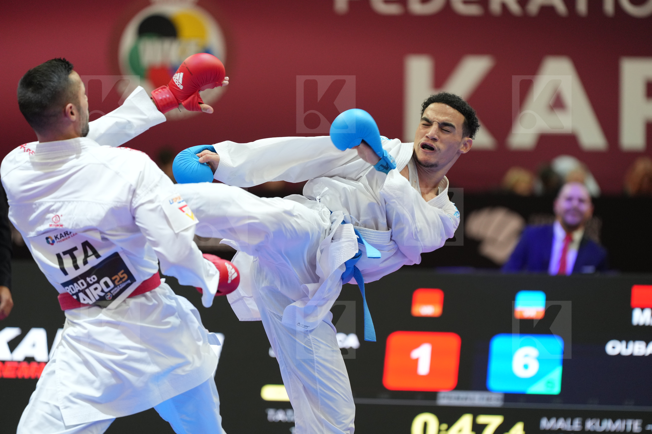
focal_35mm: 200
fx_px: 3621
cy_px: 217
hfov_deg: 10.3
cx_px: 326
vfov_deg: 6.9
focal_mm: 200
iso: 1600
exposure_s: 1/1000
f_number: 2.8
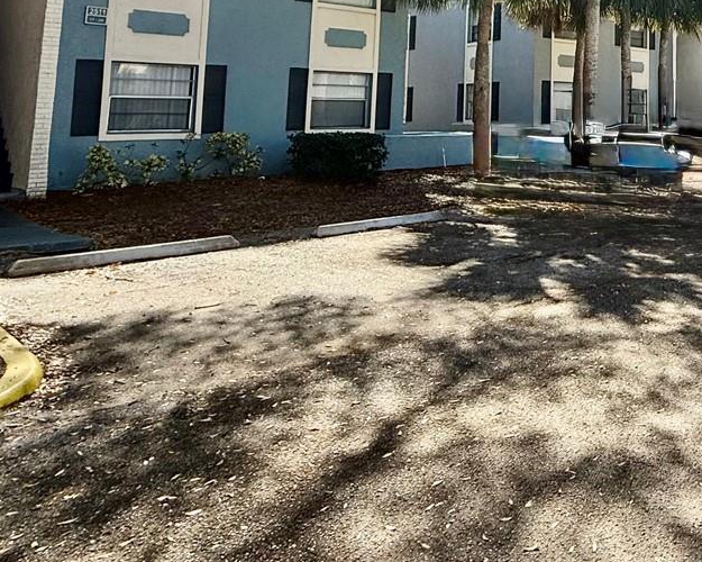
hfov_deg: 44.1
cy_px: 34
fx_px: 727
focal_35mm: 35
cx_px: 700
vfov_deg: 38.6
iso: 64
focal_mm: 2.22
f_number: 2.2
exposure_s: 1/970
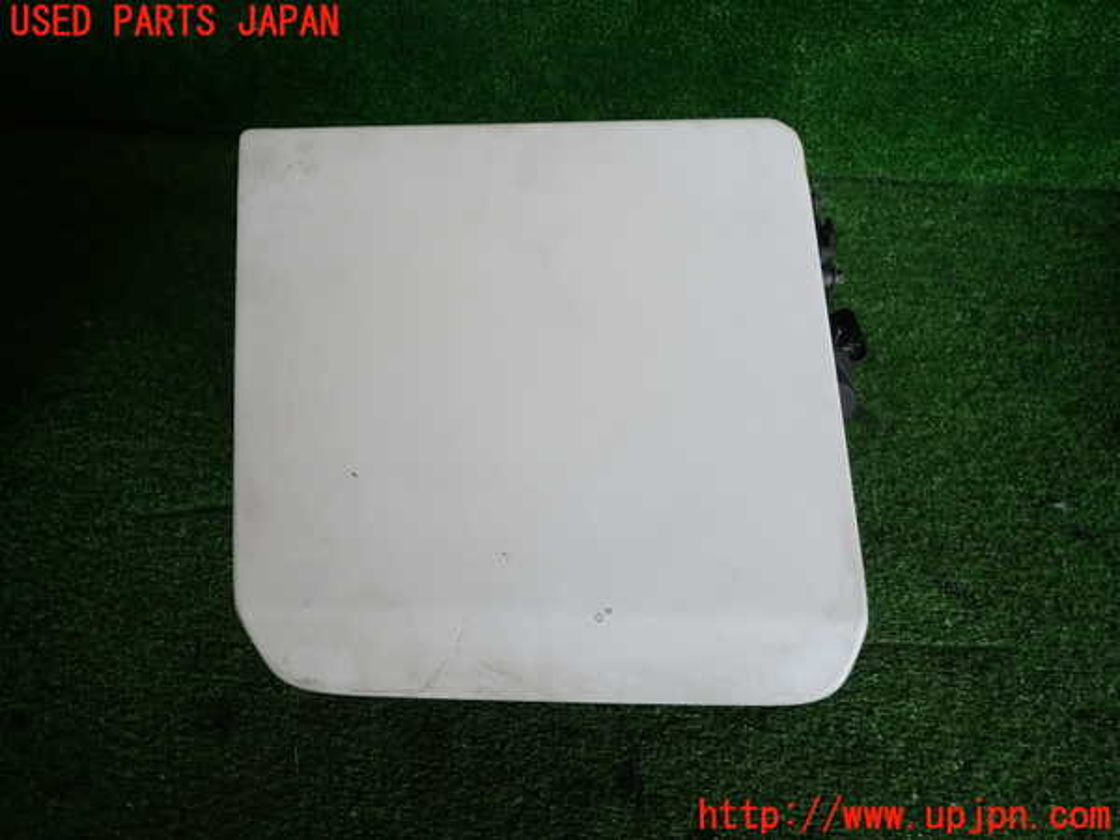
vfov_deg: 54.9
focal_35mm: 25
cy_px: 420
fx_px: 809
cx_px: 560
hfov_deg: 69.4
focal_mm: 4.5
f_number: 2
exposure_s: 1/160
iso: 100
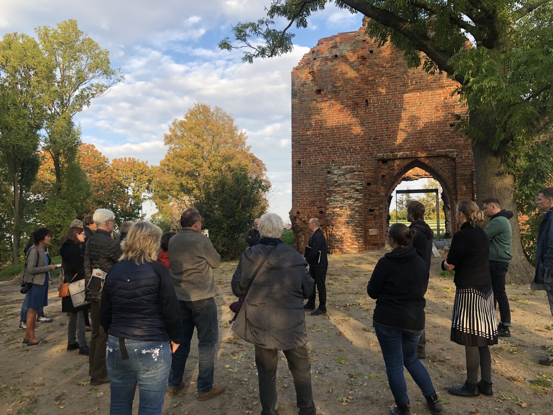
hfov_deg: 63.4
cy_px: 208
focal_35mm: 28
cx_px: 276
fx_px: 447
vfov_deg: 49.7
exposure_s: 1/440
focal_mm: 3.99
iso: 20
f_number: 1.8
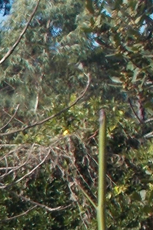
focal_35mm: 408
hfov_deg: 3.2
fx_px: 2601
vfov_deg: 5.0
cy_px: 439
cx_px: -596
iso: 80
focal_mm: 10.3
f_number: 4.9
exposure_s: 1/250
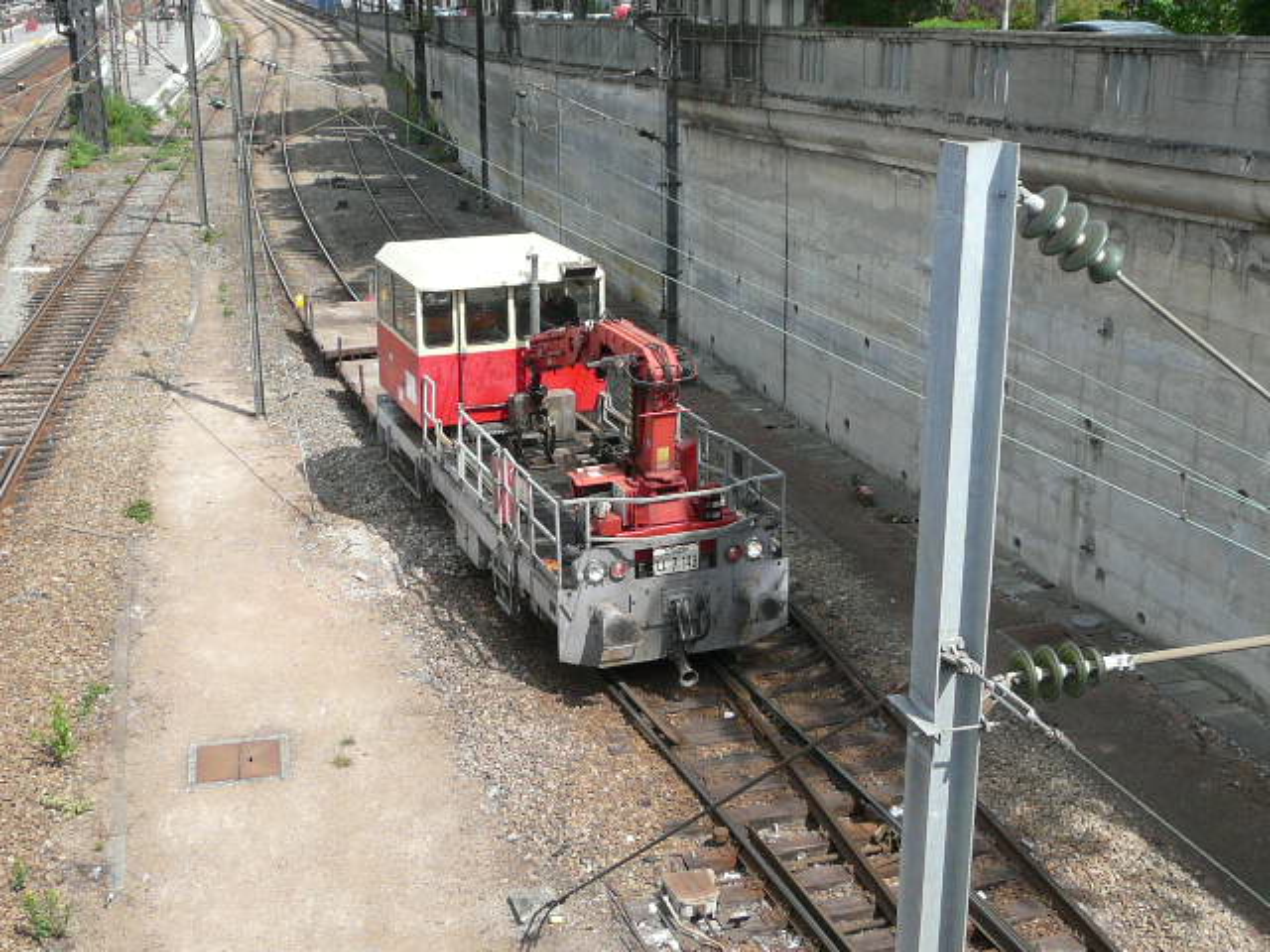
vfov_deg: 32.2
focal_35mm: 45
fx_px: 1651
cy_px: 476
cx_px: 635
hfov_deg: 42.1
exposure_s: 1/640
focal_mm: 4.6
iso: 100
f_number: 3.2
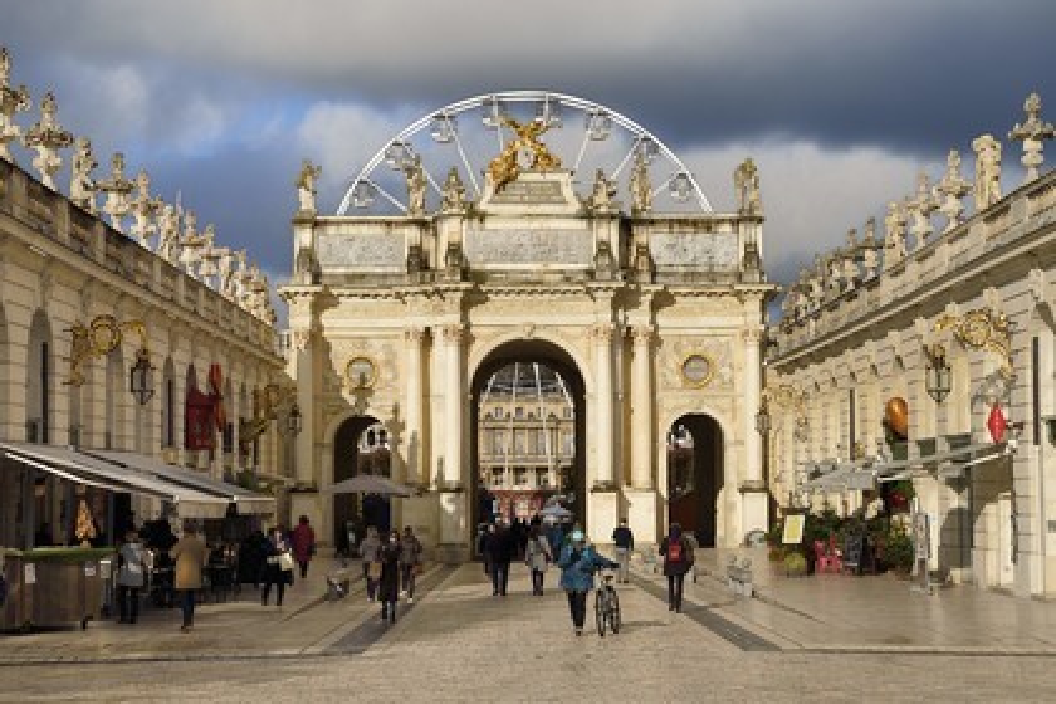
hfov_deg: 28.8
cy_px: 352
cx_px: 528
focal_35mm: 70
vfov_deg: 19.5
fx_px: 2053
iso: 200
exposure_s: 1/1000
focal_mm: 70
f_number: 9
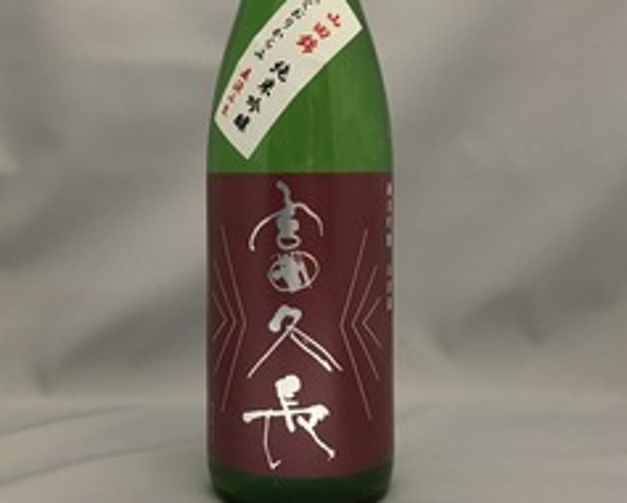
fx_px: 799
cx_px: 286
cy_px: 180
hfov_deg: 42.8
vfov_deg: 34.7
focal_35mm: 43
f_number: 2.2
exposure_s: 1/15
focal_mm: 4.15
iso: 200
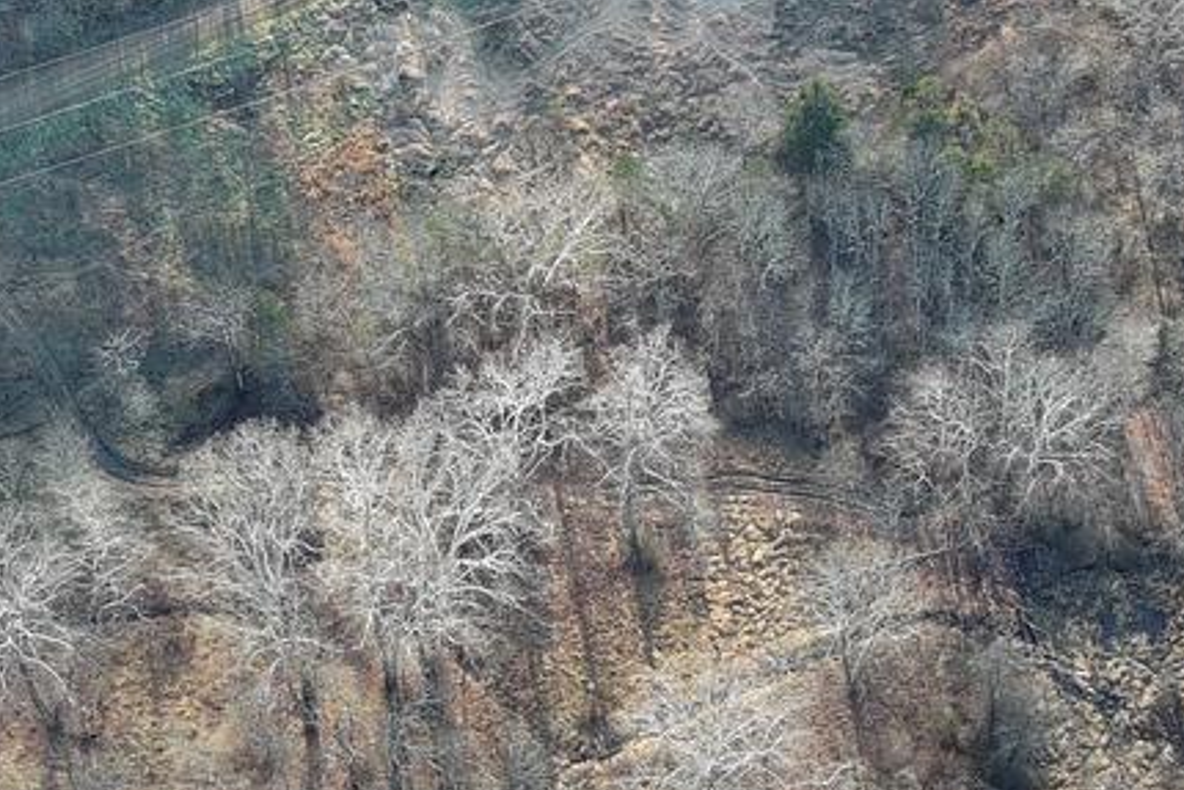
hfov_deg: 14.9
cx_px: 653
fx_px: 4540
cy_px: 246
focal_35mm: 138
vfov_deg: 9.9
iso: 100
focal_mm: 10.57
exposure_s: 1/80.2
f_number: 2.8
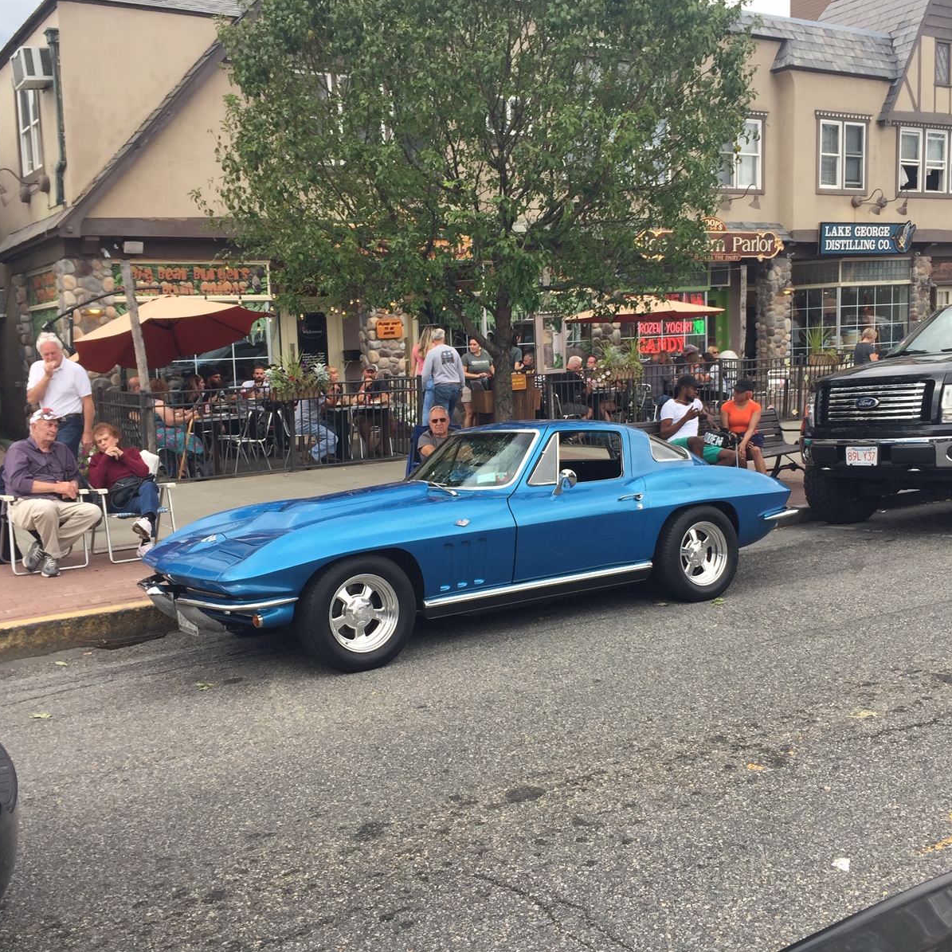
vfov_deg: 47.2
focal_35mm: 35
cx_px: 474
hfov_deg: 47.2
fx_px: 1089
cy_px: 467
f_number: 2.2
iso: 32
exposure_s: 1/488
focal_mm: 4.15
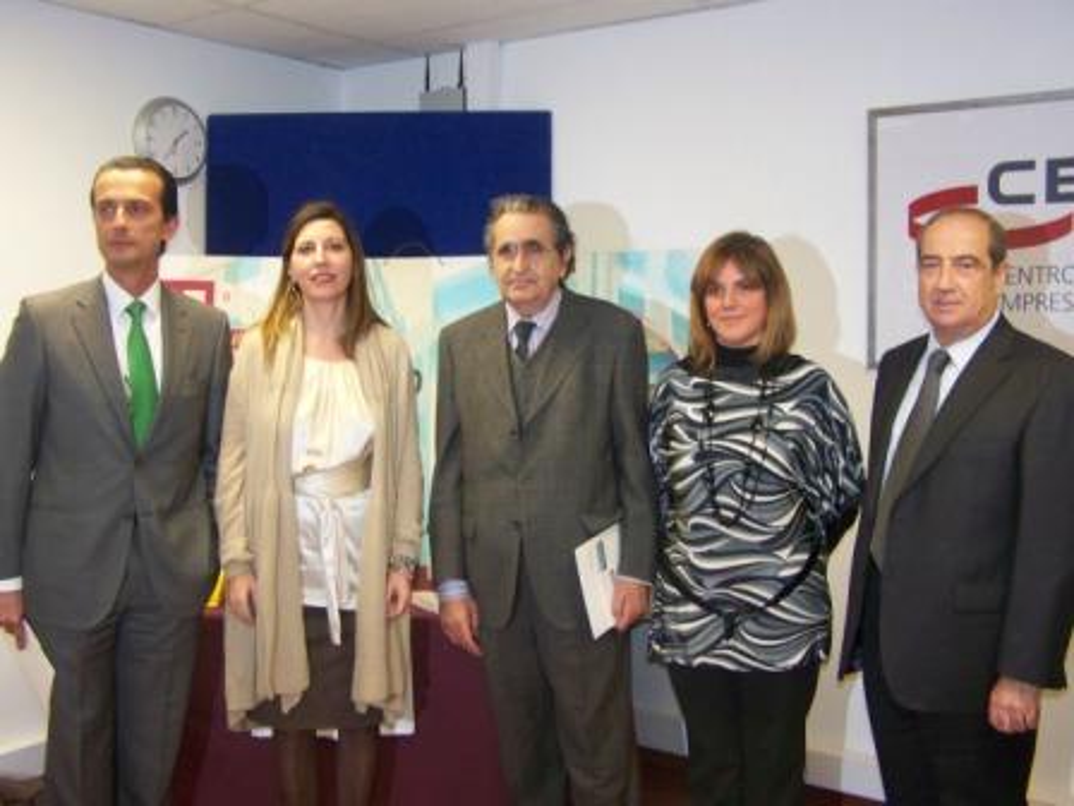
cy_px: 403
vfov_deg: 37.7
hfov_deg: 49.0
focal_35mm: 38
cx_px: 537
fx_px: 1179
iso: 200
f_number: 2.8
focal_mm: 6.3
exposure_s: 1/40
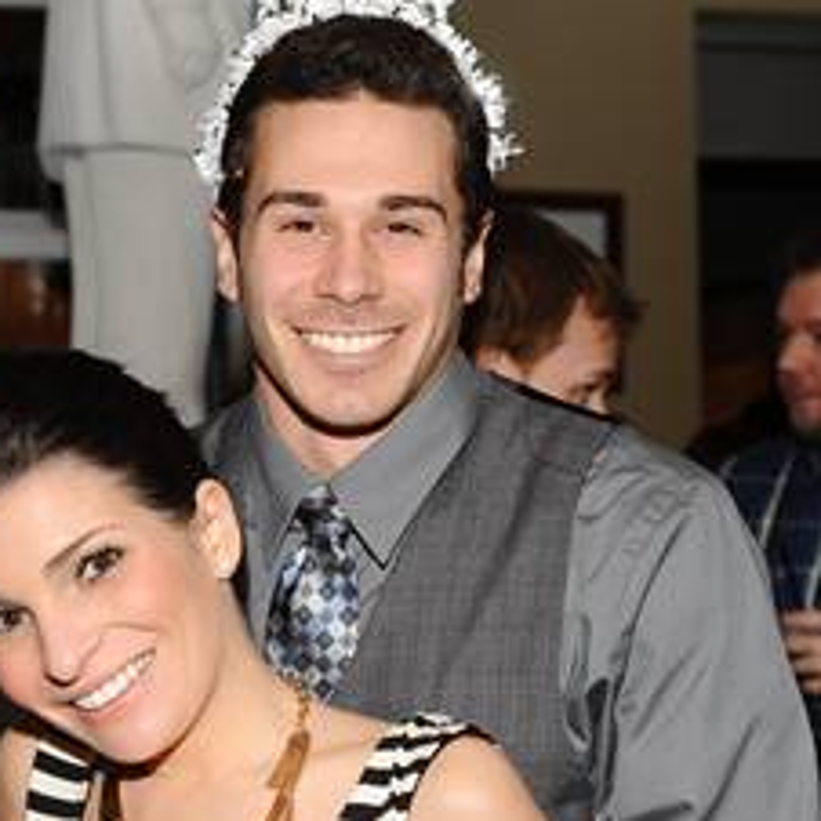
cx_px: 312
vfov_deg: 17.6
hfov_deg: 17.5
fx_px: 2656
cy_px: 487
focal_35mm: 99
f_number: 4.8
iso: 800
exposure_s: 1/250
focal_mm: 48
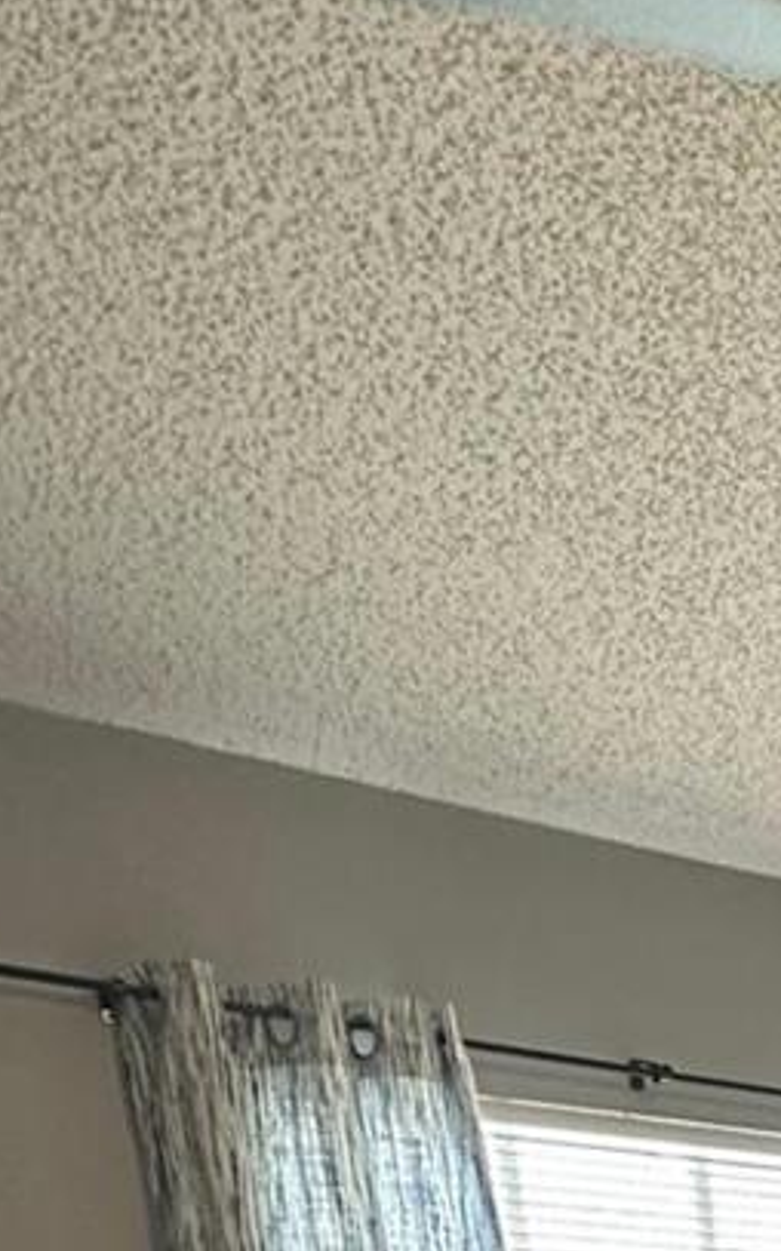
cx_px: 1623
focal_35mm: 56
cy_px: 1943
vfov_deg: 25.6
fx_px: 1909
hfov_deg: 16.6
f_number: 2.2
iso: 160
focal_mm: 2.22
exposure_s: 1/60
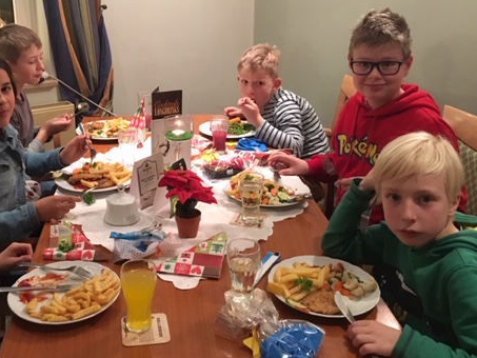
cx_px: 181
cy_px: 130
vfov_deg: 34.9
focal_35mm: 41
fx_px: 565
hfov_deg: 45.4
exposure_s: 1/17
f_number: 2.2
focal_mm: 4.15
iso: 320
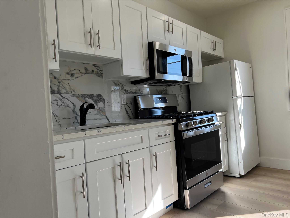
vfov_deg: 53.1
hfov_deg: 67.3
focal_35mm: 26
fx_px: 218
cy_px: 109
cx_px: 145
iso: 50
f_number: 1.5
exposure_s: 1/353
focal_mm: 5.7
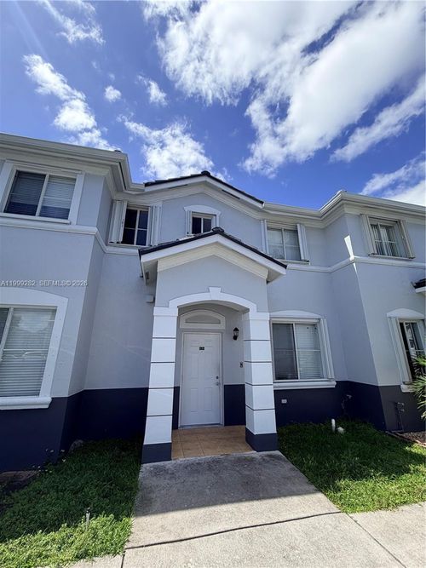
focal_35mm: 14
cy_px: 284
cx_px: 213
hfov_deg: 85.7
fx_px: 230
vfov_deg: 102.1
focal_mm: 2.22
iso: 20
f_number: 2.2
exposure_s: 1/841
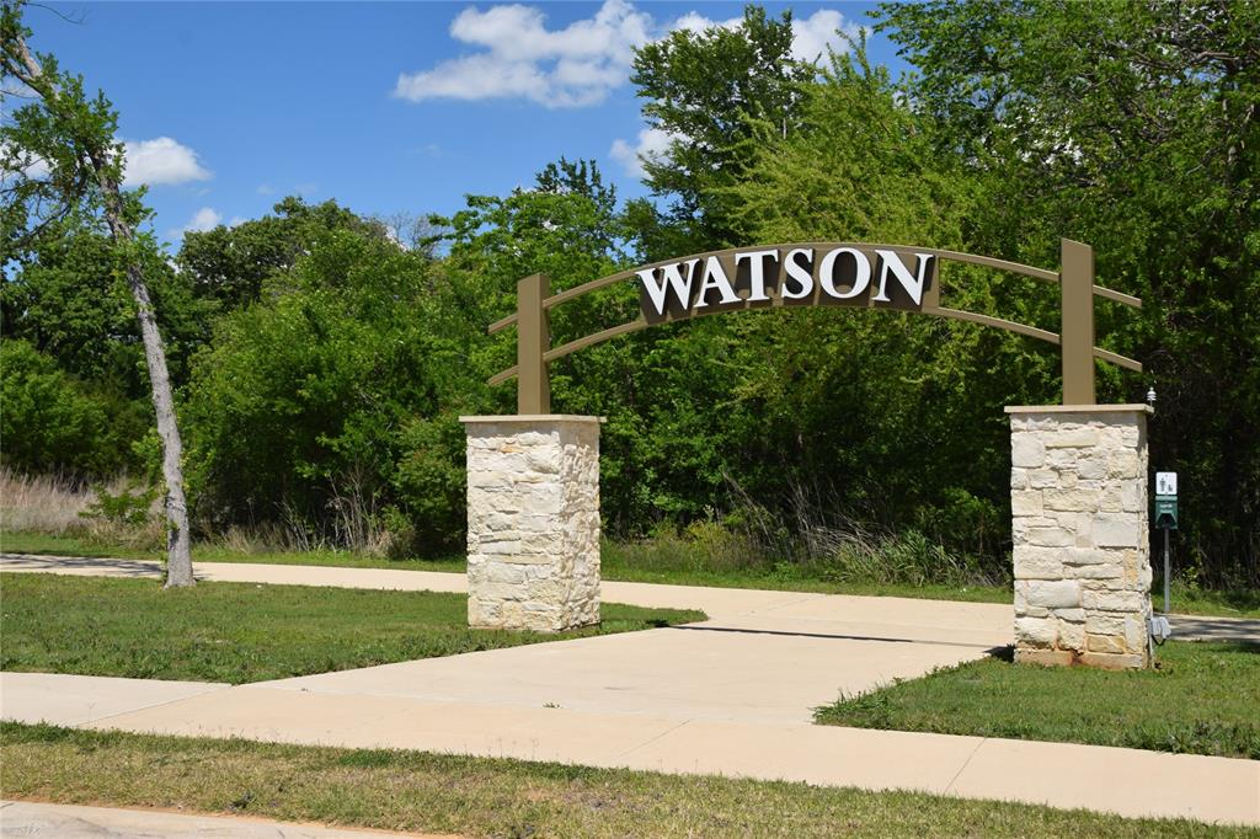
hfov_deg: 46.4
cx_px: 630
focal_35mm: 42
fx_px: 1469
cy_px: 420
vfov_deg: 31.9
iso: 100
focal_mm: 28
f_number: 10
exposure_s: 1/200
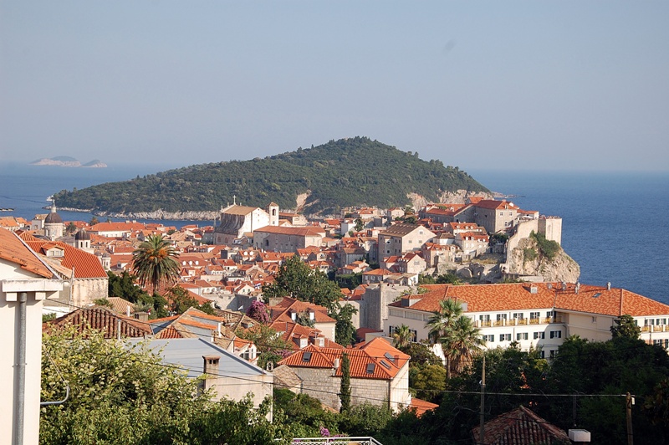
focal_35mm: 75
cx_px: 334
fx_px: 1393
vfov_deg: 18.2
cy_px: 222
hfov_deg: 27.0
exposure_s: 1/320
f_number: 9
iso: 200
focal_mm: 50
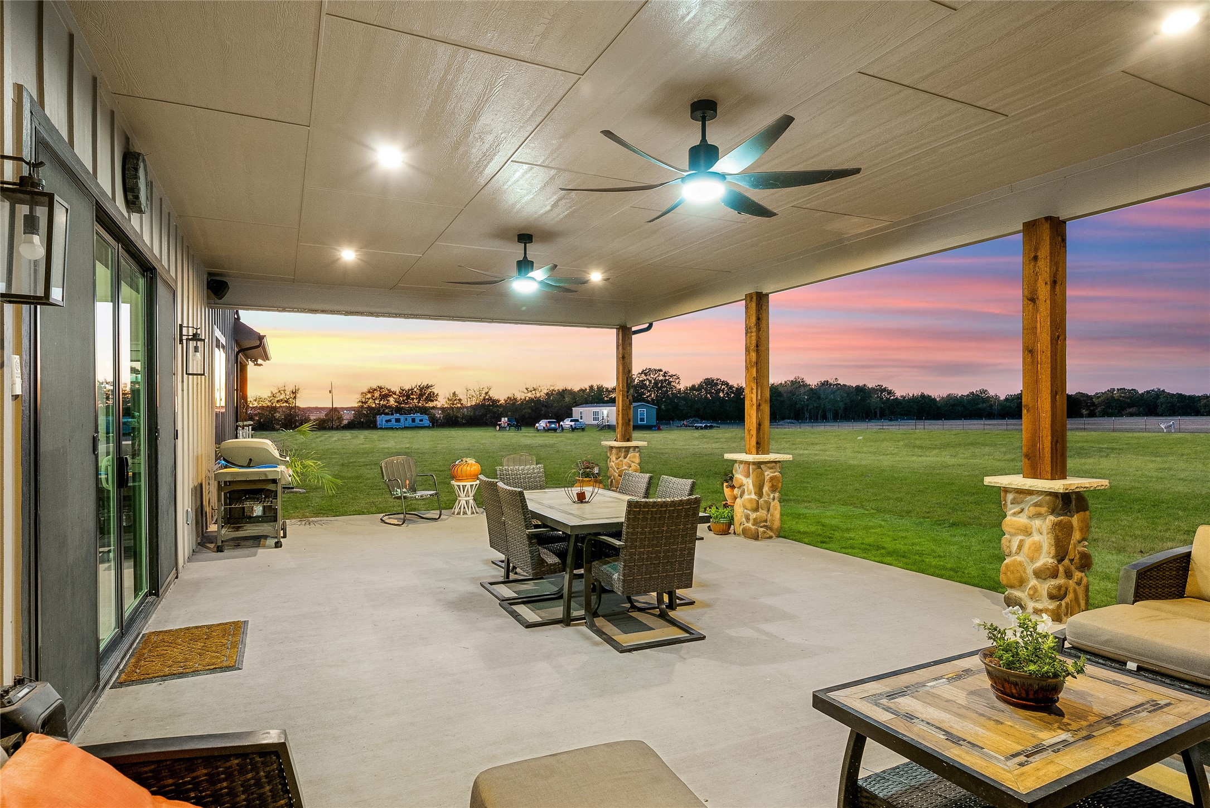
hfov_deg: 86.9
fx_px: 639
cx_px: 605
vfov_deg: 64.6
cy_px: 404
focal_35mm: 19
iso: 1600
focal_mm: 19
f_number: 8
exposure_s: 1/13
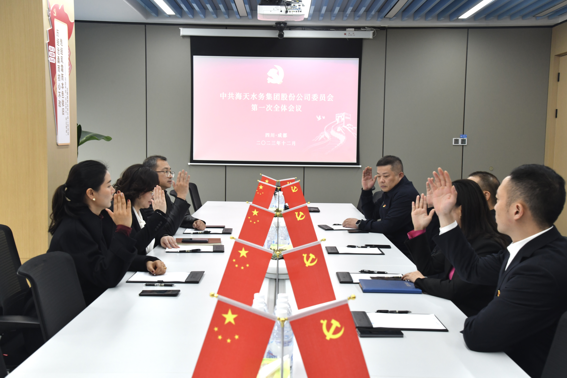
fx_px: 724
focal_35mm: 46
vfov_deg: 29.2
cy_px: 189
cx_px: 284
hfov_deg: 42.7
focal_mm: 46
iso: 800
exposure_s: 1/80
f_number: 9
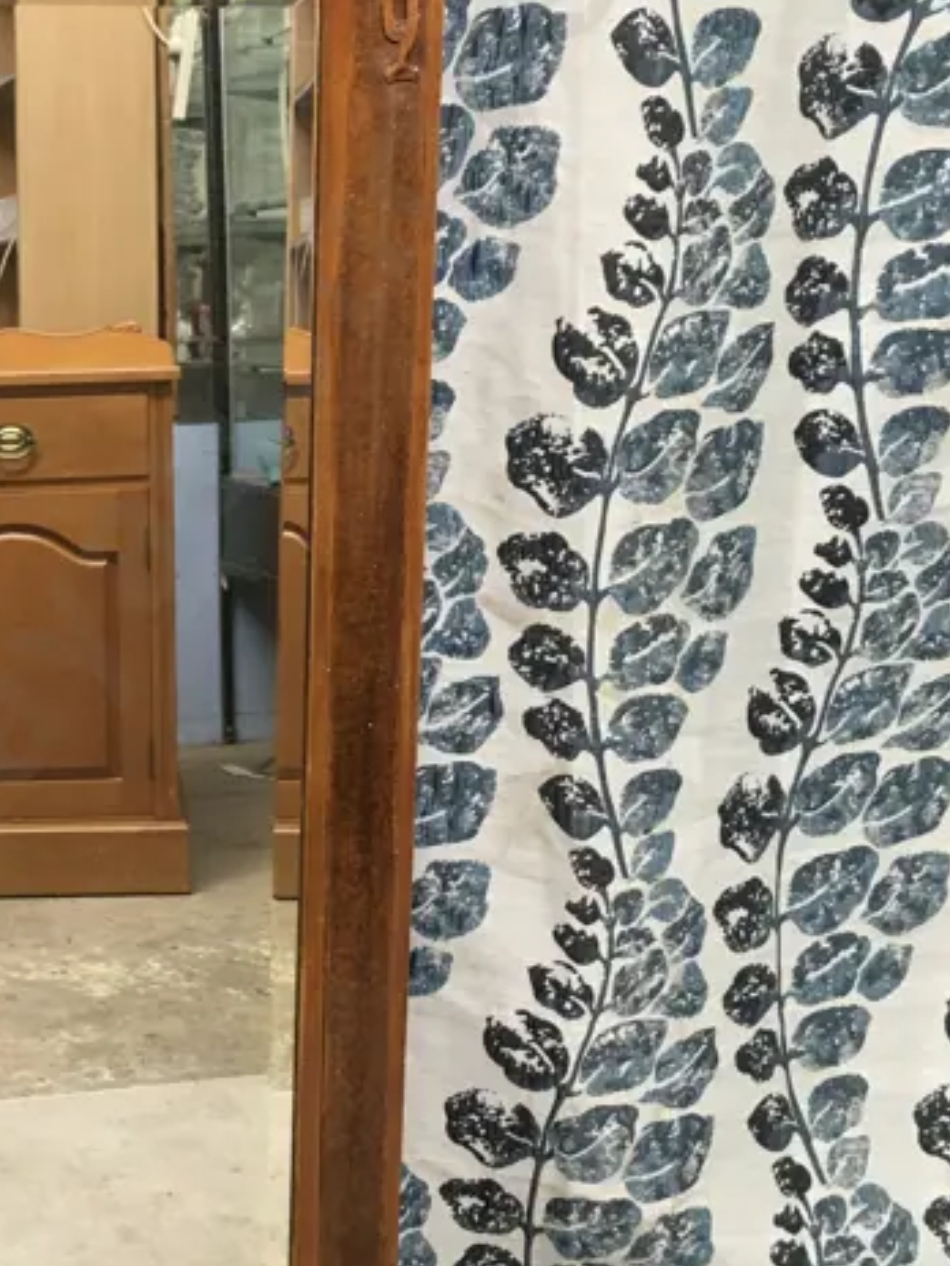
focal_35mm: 64
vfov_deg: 30.3
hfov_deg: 22.3
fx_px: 2342
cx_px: 82
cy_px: 619
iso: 160
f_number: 2.2
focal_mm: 4.15
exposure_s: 1/33
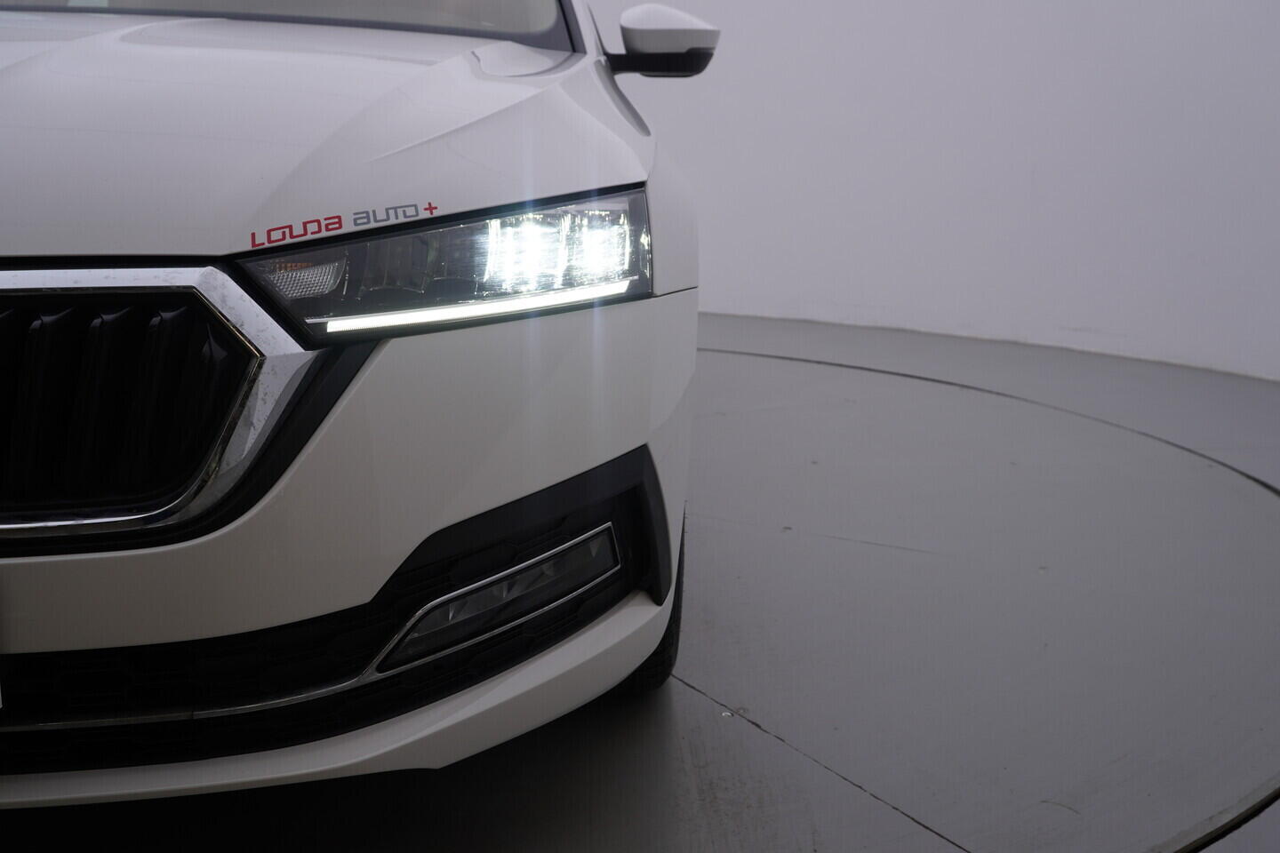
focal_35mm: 36
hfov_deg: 53.1
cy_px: 426
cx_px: 640
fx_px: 1280
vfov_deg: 36.9
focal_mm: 24
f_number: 5
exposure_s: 1/125
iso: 125
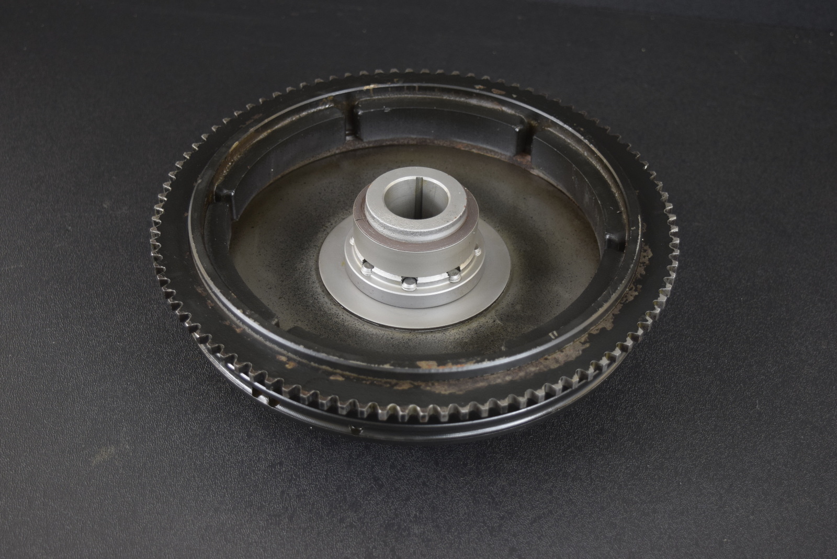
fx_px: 1326
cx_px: 418
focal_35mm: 57
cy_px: 280
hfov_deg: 35.0
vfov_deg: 23.8
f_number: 5.6
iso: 560
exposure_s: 1/125
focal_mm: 38
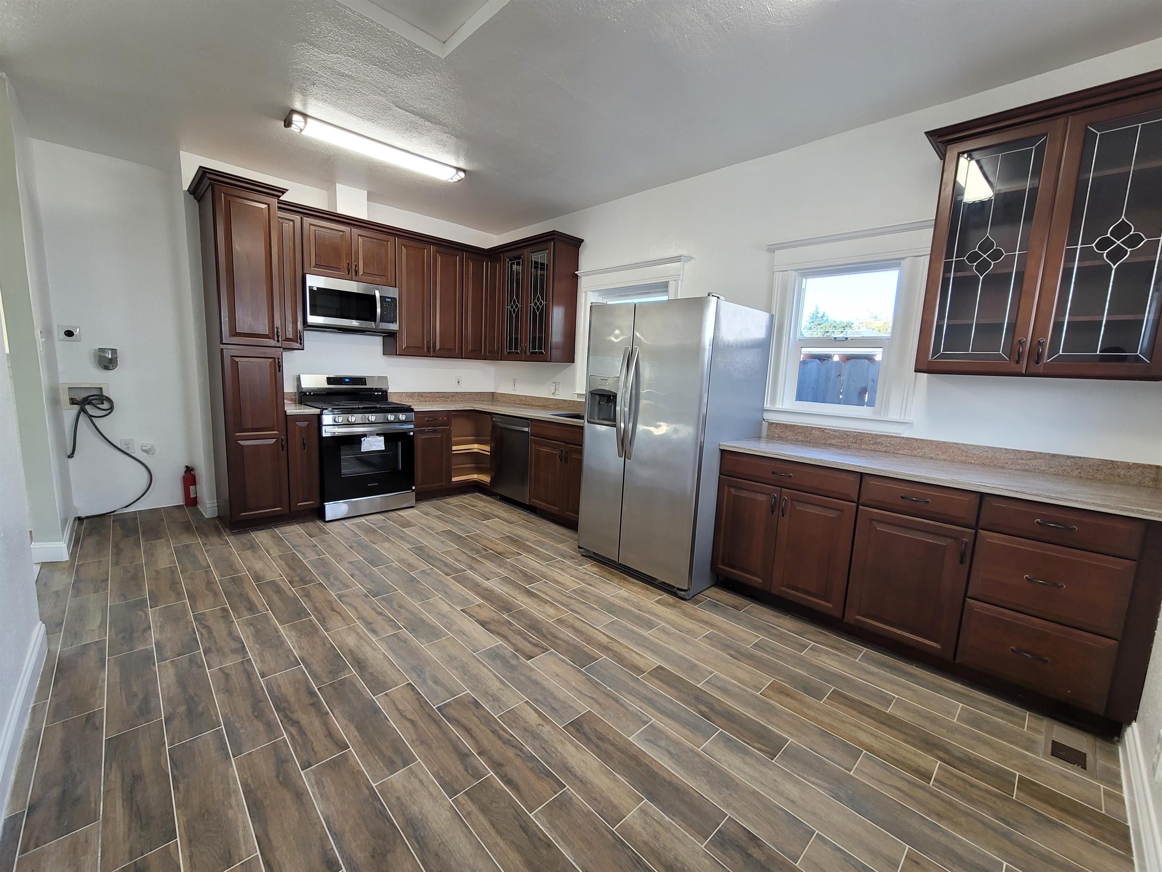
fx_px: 436
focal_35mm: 13
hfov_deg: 106.2
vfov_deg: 89.9
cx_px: 581
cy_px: 436
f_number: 2.2
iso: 100
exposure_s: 1/60
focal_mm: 2.2
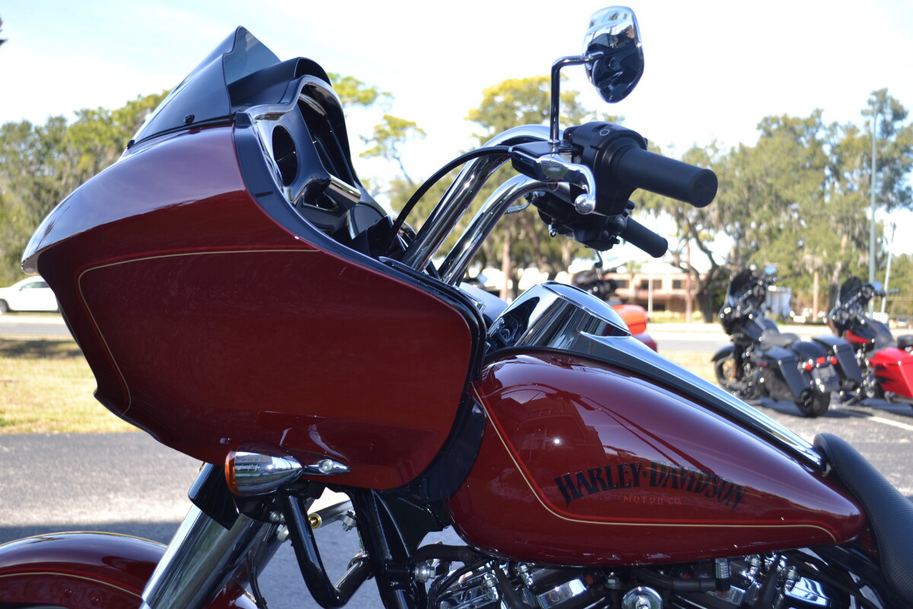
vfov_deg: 29.9
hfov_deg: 43.6
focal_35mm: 45
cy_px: 304
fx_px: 1141
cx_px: 456
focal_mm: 30
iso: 100
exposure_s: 1/160
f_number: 4.5
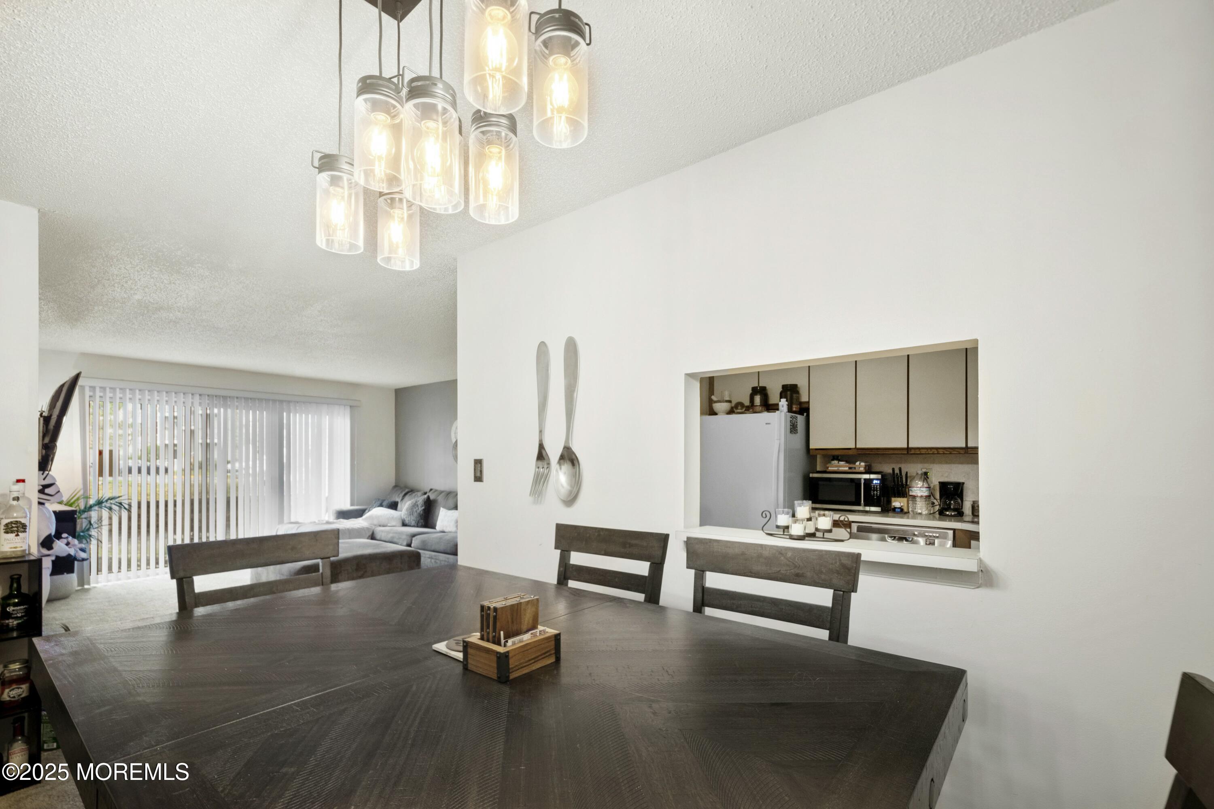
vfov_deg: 77.3
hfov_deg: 100.4
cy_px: 404
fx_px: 506
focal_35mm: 15
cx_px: 607
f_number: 8
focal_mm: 10
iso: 250
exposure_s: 1/3
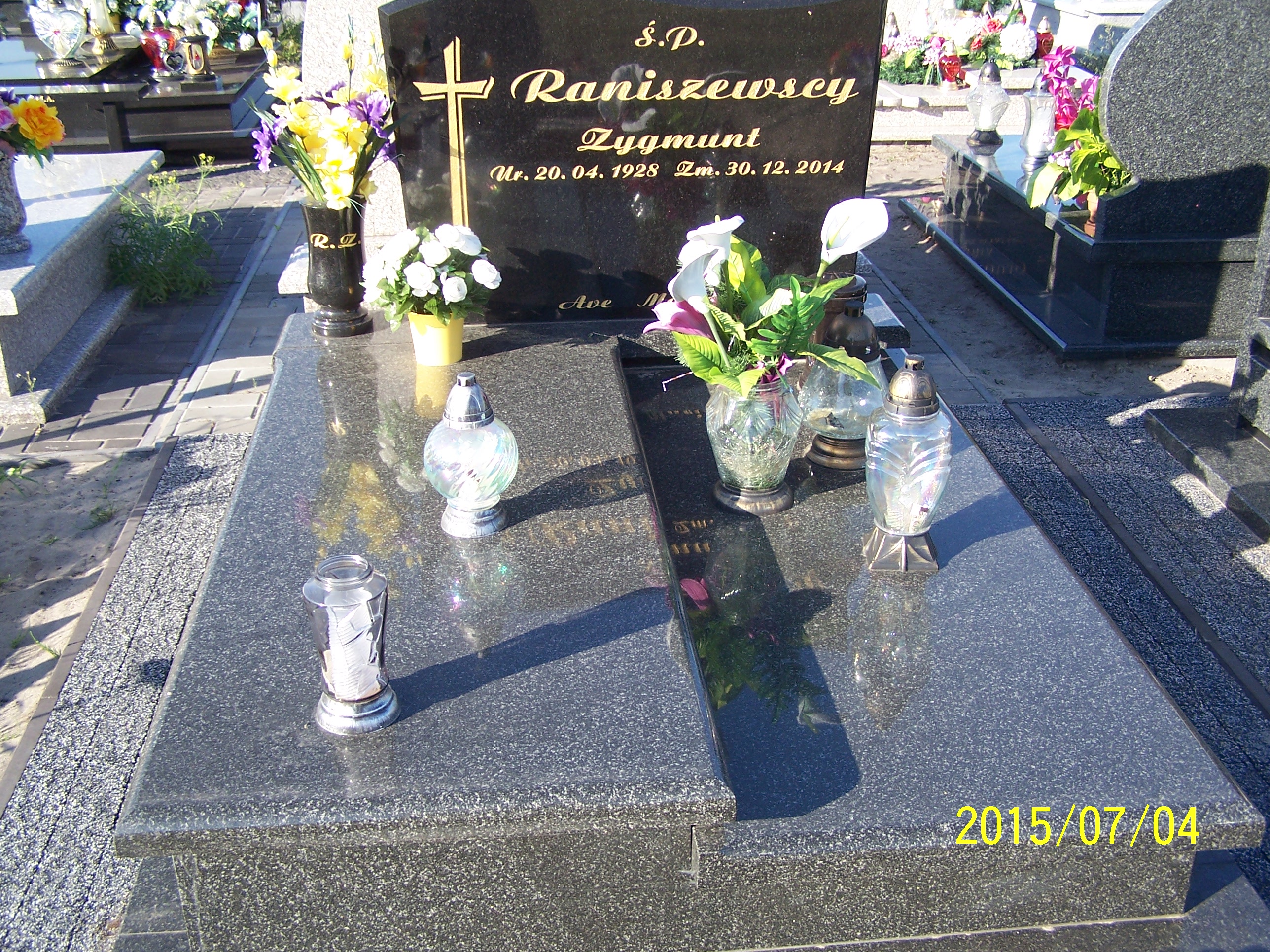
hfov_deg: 49.0
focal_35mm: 38
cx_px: 635
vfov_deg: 37.7
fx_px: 1394
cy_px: 476
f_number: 2.8
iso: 80
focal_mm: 6.3
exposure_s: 1/350
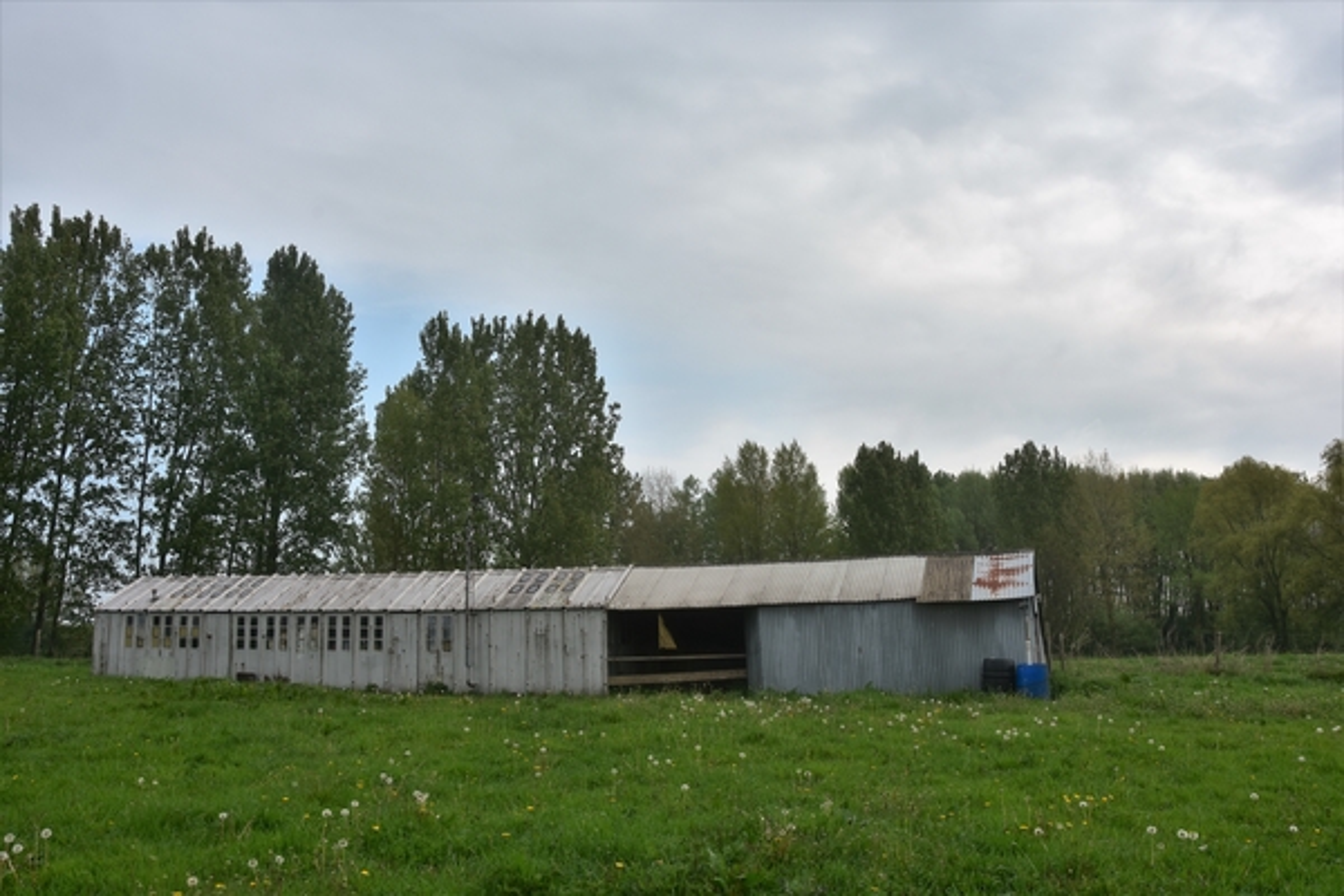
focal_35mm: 30
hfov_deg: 61.9
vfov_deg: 43.6
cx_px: 672
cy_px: 448
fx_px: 1120
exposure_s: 1/125
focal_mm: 20
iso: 110
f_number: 11
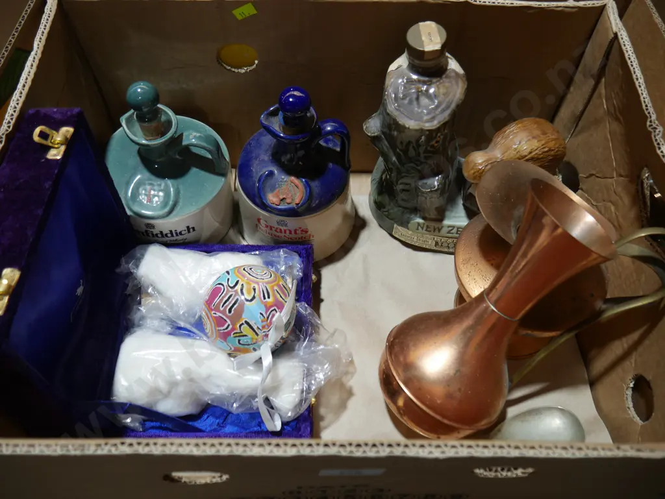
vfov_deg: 49.8
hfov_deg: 63.4
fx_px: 538
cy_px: 250
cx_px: 332
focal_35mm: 28
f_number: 3.5
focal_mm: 14
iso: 200
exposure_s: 1/80
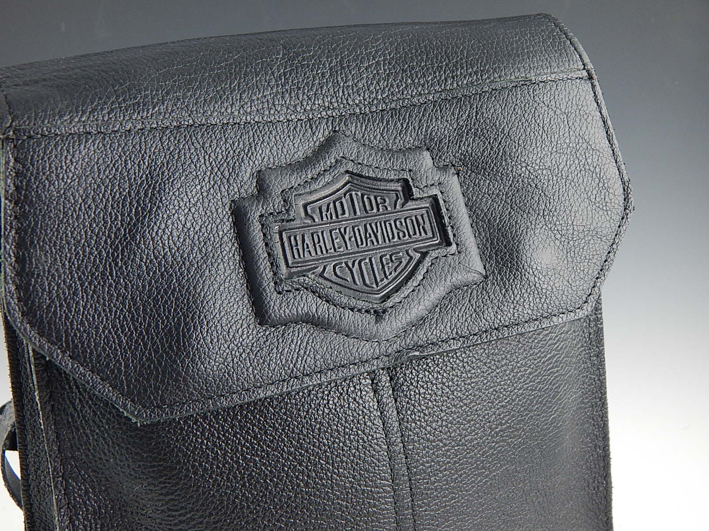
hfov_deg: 43.9
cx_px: 354
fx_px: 881
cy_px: 266
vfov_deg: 33.6
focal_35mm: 43
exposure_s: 1/30
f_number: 3.6
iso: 280
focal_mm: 7.7
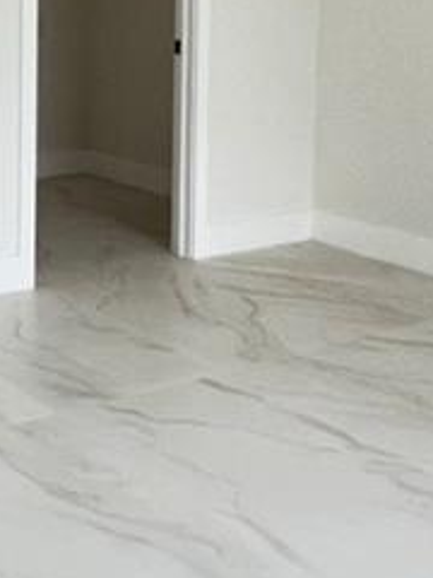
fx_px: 1084
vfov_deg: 28.7
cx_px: 140
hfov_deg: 22.5
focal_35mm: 65
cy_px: 67
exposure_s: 1/120
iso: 80
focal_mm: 1.57
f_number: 1.8
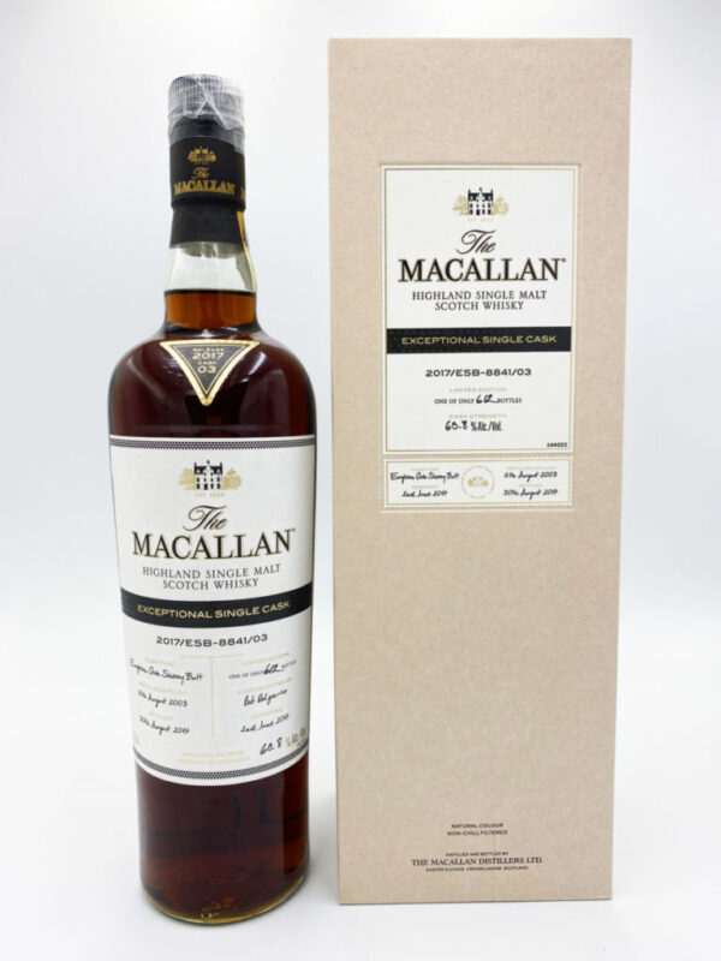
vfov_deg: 67.3
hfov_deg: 53.1
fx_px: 722
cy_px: 480
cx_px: 360
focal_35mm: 26
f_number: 1.8
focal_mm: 4.25
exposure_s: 1/563
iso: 32
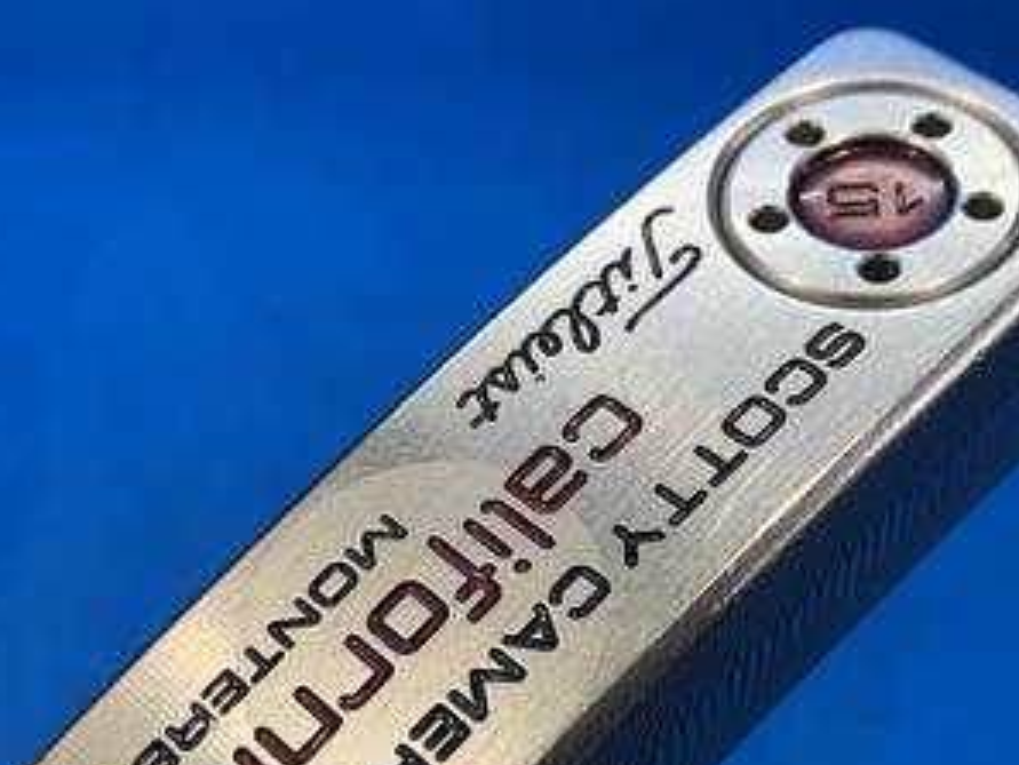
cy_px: 652
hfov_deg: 34.3
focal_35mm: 56
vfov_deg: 25.5
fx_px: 1649
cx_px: 528
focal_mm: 4.25
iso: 40
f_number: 1.8
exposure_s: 1/120
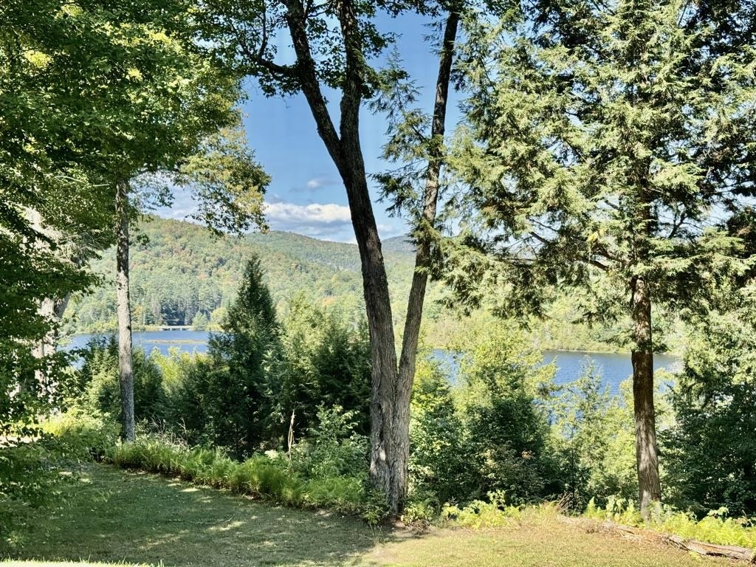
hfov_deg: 39.7
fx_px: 1048
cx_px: 378
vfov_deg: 30.3
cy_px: 284
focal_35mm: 48
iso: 64
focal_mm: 6.76
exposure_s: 1/1458
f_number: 1.78
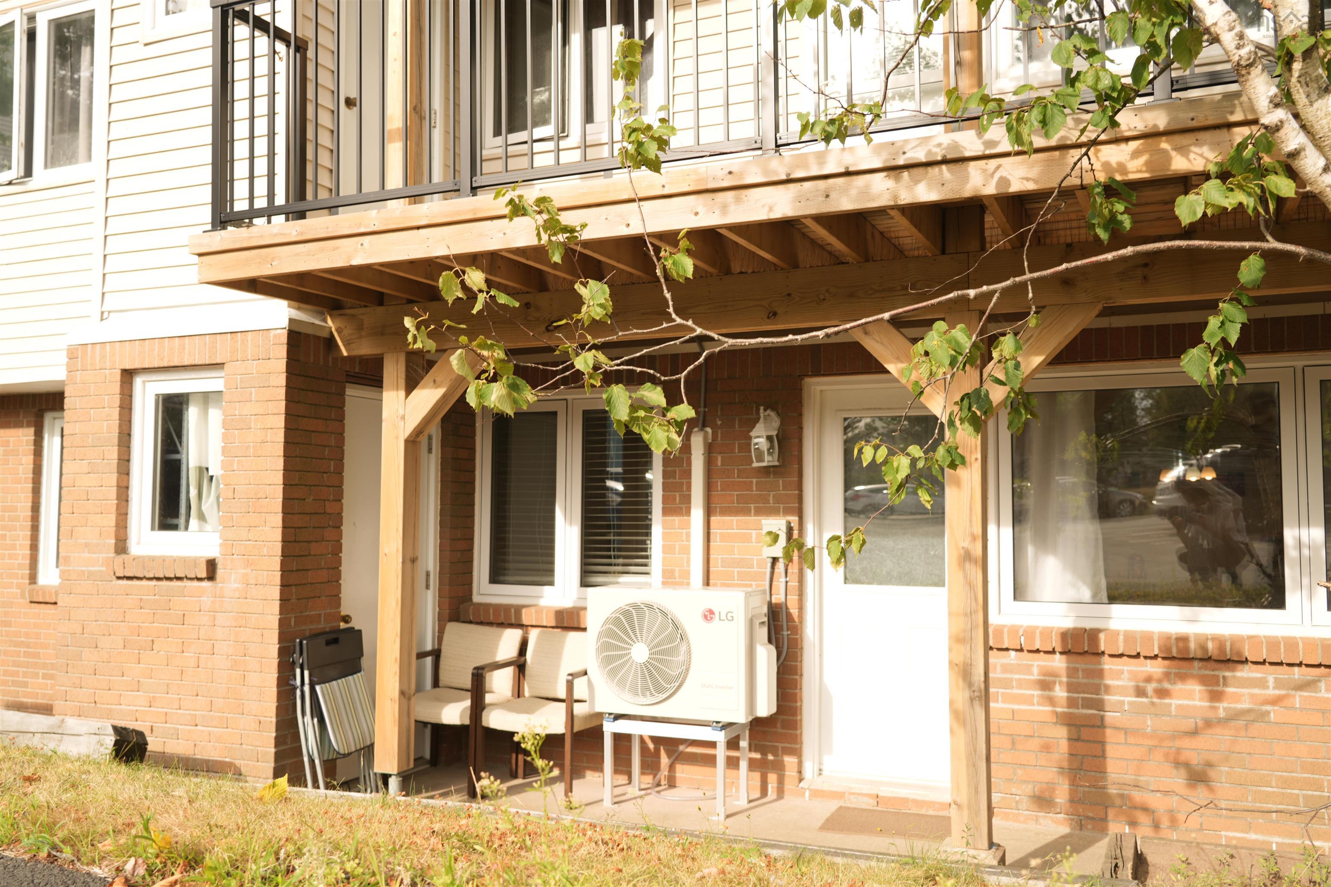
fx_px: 1109
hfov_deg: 61.9
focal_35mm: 30
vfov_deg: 43.6
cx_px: 666
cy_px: 444
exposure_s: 1/160
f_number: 5
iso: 125
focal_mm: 30
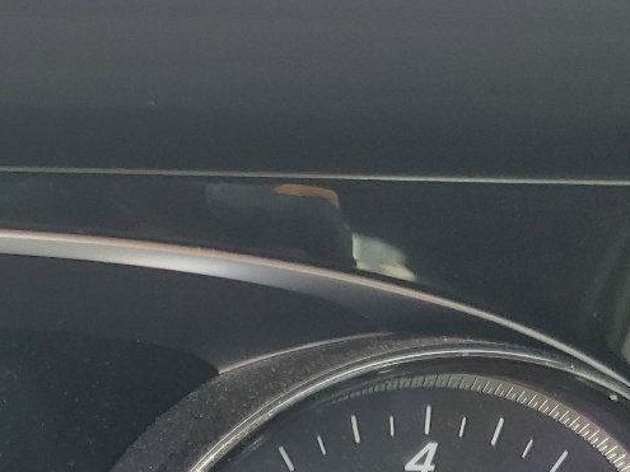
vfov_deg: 16.7
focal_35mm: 84
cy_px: 594
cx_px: -209
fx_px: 1528
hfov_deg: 21.0
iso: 50
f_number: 1.5
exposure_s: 1/238
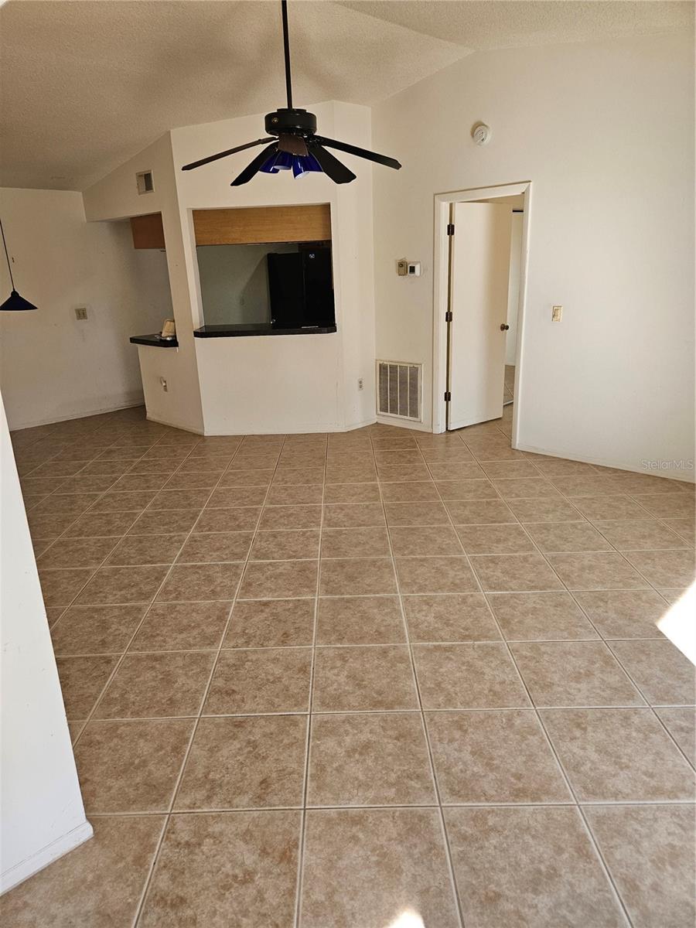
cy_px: 464
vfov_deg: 73.9
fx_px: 617
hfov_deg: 58.9
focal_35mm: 23
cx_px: 348
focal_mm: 5.4
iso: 160
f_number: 1.8
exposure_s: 1/180
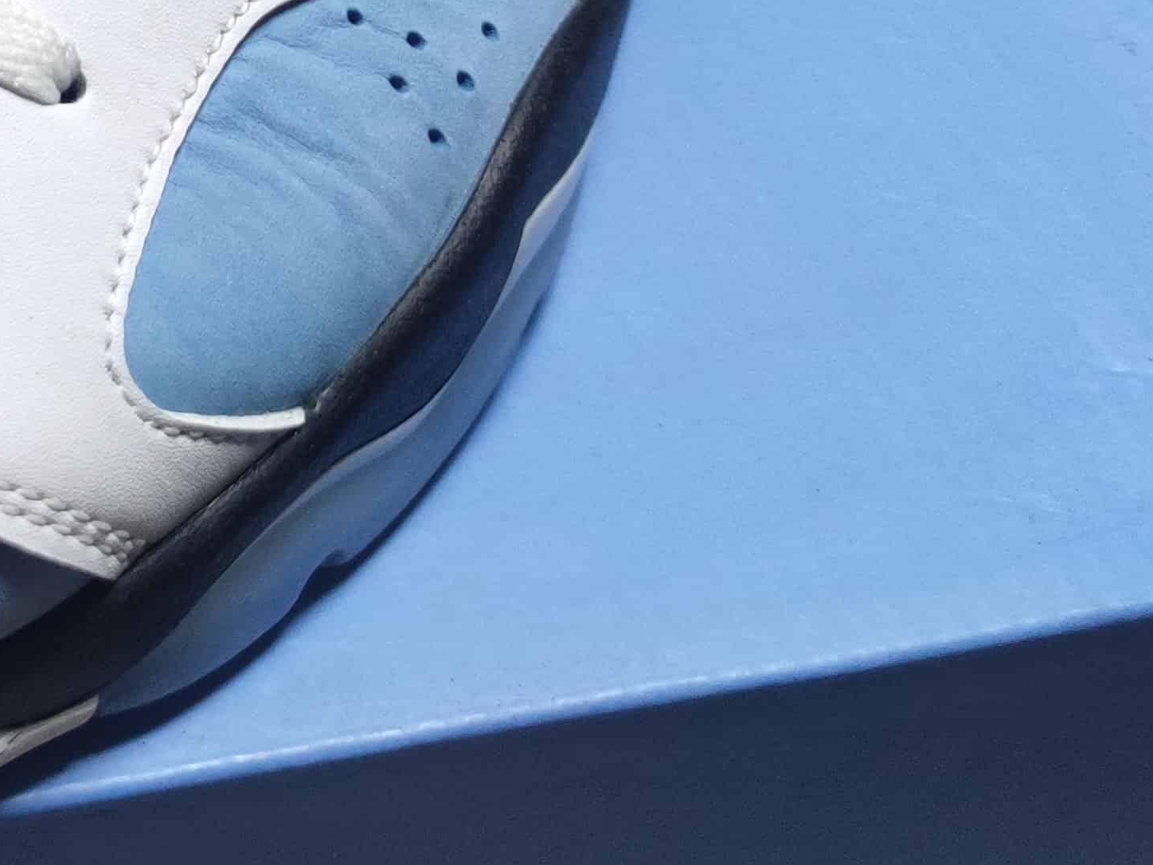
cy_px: -425
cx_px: -634
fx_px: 3198
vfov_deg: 14.4
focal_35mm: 96
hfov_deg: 18.0
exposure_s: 1/100
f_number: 1.69
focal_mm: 6.72
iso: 380
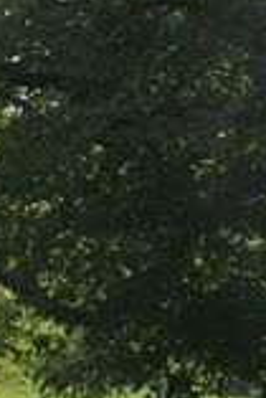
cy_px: 233
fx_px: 2300
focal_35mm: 208
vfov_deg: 9.9
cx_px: -441
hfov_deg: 6.2
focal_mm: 18.9
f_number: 4.8
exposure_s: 1/320
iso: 100
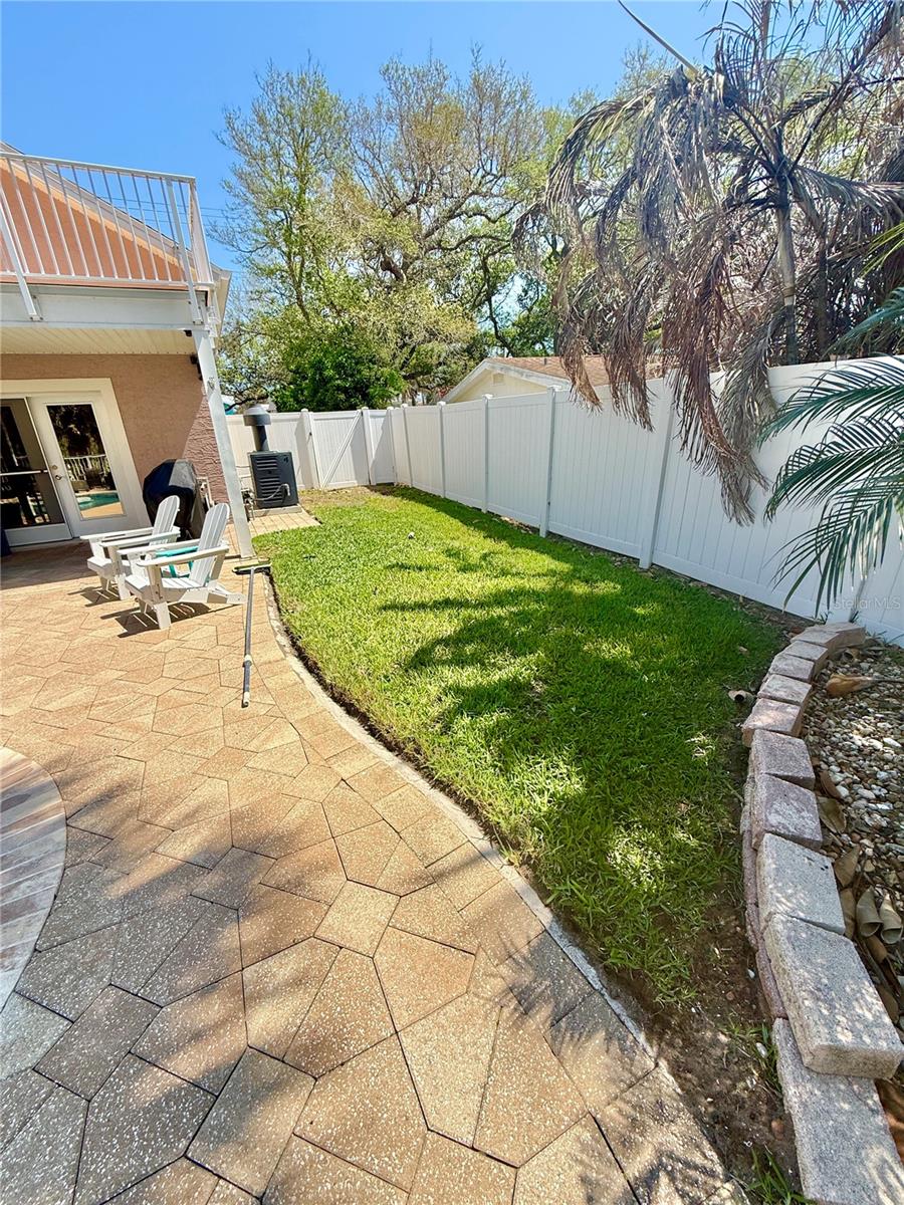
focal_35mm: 14
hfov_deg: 85.7
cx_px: 452
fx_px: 487
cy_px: 602
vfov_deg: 102.1
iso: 50
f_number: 2.2
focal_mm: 2.22
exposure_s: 1/1399
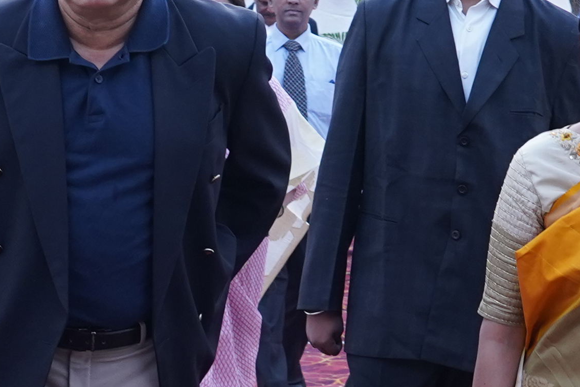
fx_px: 2014
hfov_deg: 16.4
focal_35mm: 125
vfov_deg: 10.9
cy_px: 299
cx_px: 206
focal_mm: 24
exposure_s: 1/250
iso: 1000
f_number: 4.5
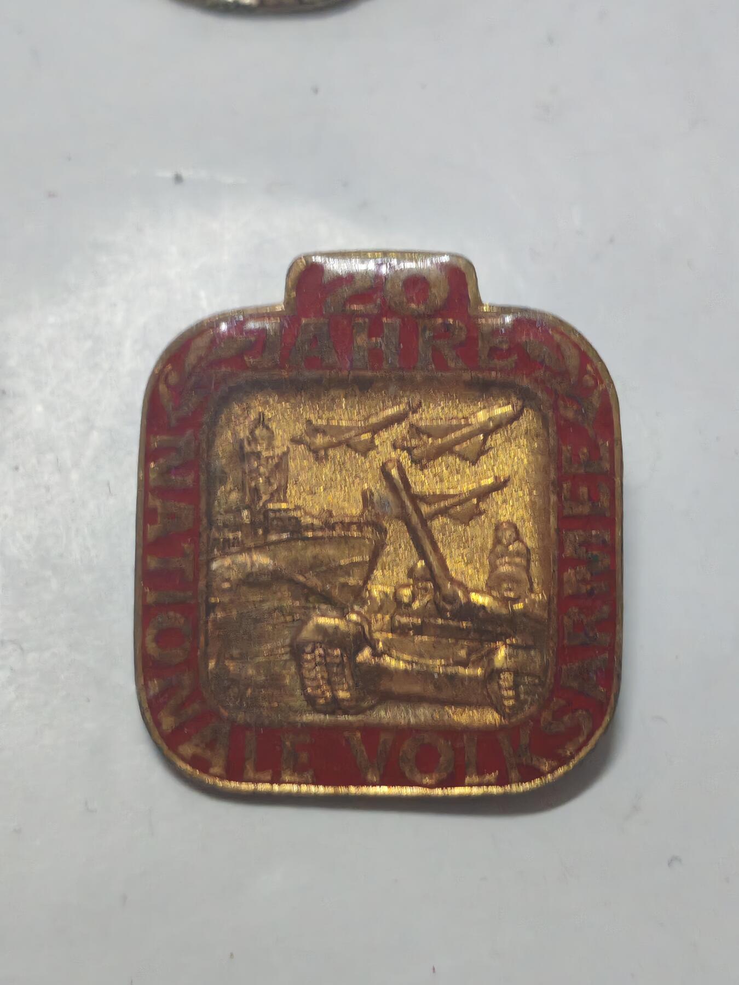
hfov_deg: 21.6
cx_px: 370
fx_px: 1936
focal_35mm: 68
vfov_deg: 28.6
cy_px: 492
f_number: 1.95
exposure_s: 1/33
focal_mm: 5.52
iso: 800
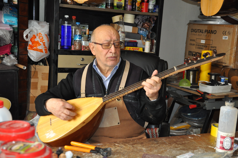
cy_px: 79
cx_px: 119
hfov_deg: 41.2
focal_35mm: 48
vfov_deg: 28.0
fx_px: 317
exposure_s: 1/60
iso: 800
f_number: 4.2
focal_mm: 32
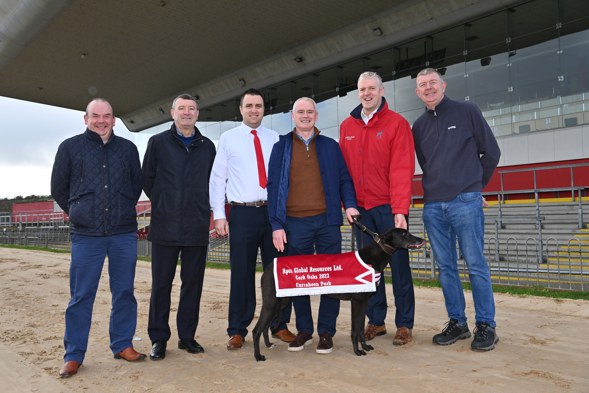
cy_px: 196
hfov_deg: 54.4
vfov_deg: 37.9
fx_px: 573
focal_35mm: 35
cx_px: 294
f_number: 10
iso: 800
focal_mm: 35
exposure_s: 1/640
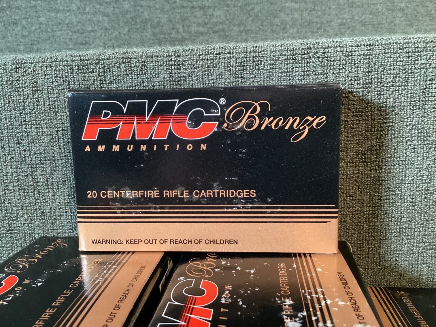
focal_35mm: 31
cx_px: 218
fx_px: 390
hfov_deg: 58.3
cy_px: 164
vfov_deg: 45.4
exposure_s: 1/40
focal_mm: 3.3
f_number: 2.4
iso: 400
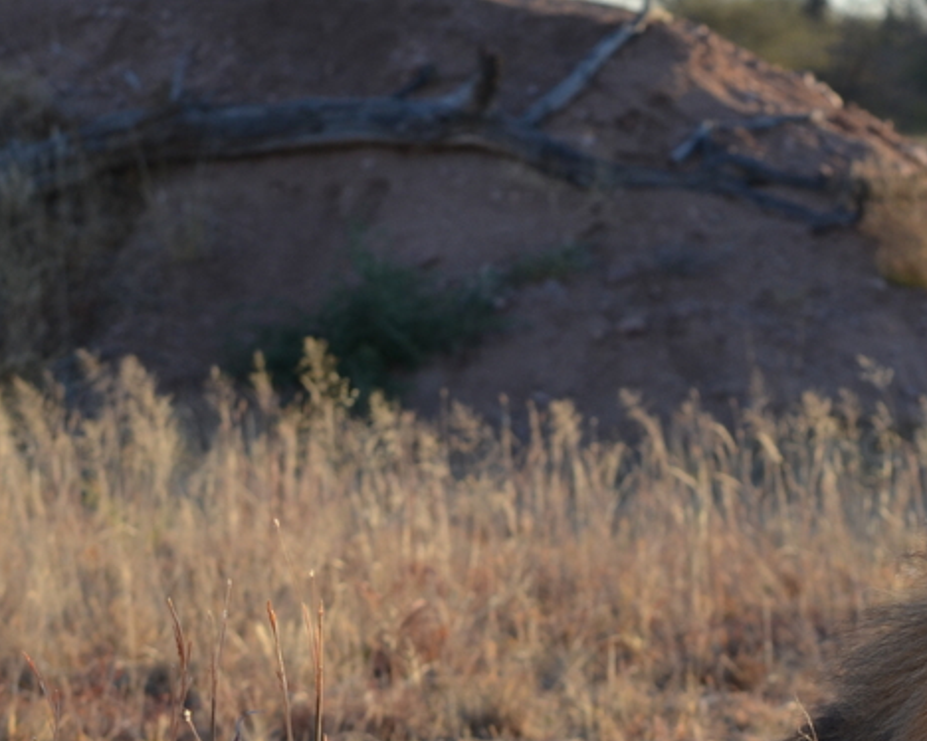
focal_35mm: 392
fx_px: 10750
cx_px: 739
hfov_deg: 4.9
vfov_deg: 3.9
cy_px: 745
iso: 200
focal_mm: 102
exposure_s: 1/200
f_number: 7.1
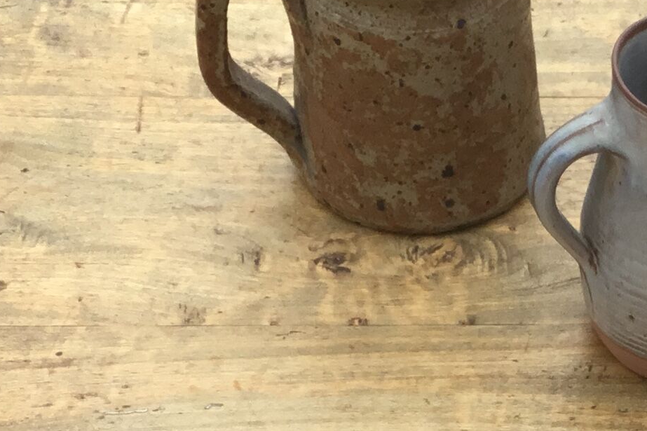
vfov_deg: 11.9
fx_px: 2048
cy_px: 399
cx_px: 597
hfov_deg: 17.6
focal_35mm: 114
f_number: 2.4
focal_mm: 3.3
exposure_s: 1/111
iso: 25
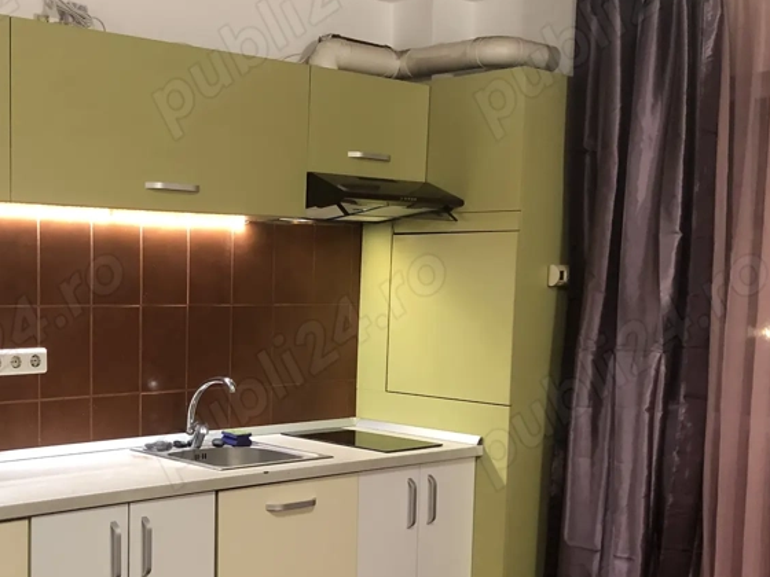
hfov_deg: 36.7
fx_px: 1112
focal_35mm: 50
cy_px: 387
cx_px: 136
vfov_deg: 28.9
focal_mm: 3.99
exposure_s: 1/17
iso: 100
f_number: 1.8
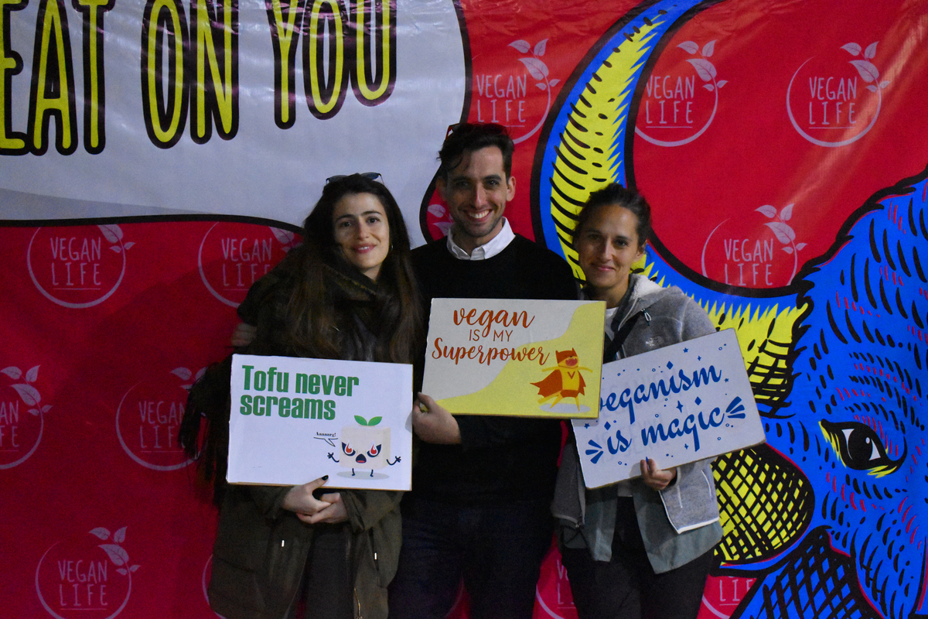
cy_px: 310
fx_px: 1547
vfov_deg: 22.6
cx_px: 464
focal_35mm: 60
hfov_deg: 33.4
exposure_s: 1/125
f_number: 5
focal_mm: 40
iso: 9000
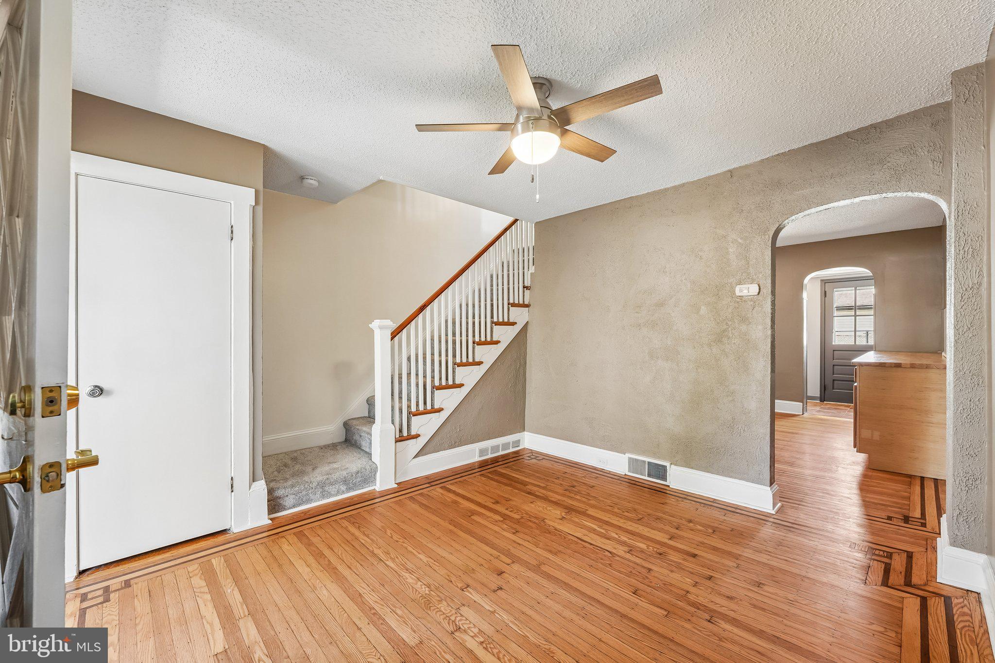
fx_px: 387
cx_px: 498
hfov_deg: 104.3
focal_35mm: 14
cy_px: 332
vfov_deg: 81.2
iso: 500
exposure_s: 1/8
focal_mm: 14
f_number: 8
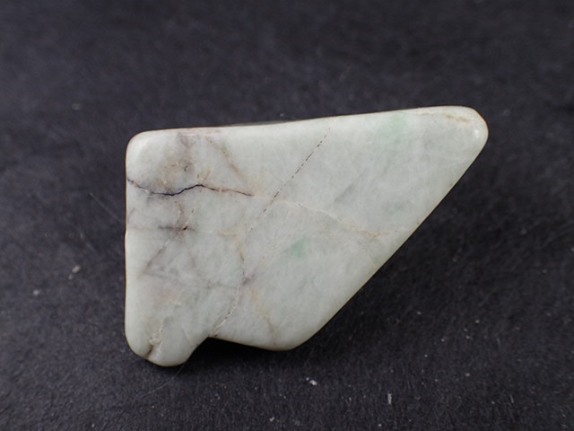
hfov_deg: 43.9
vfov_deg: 33.6
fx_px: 713
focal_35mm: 43
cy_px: 216
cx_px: 287
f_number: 2.9
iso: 100
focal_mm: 7.86
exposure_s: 1/160
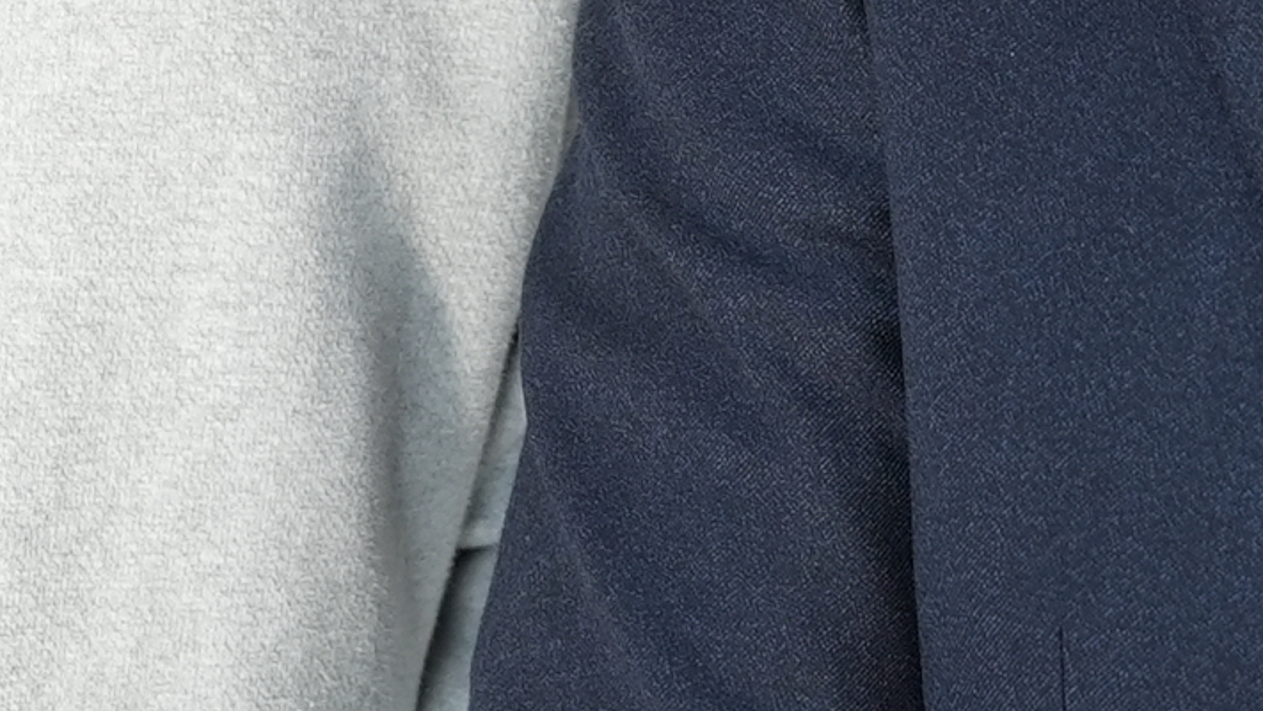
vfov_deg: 6.0
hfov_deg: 10.6
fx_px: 6598
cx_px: -508
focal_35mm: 197
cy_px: -585
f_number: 2.8
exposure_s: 1/100
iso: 200
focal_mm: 29
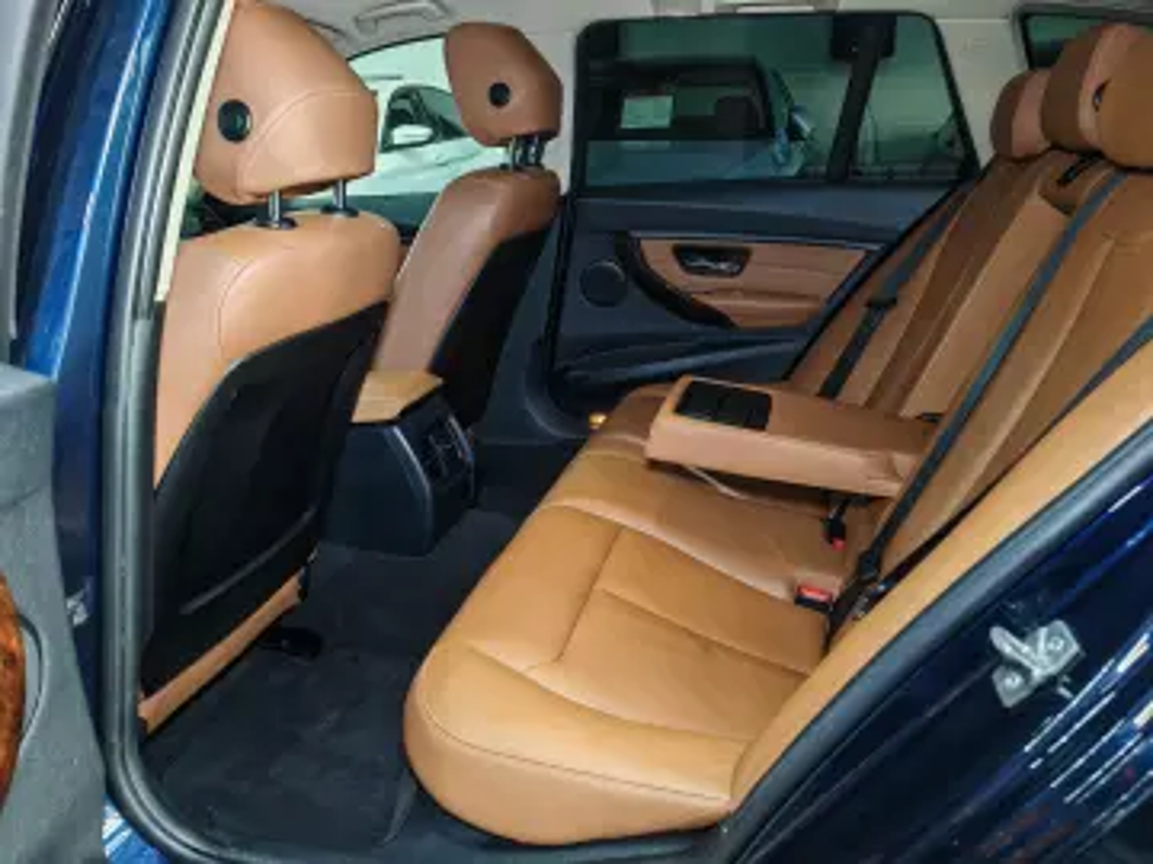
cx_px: 576
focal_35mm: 26
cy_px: 432
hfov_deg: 67.3
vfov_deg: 53.1
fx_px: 866
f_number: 1.6
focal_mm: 5.4
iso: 800
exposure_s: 1/33
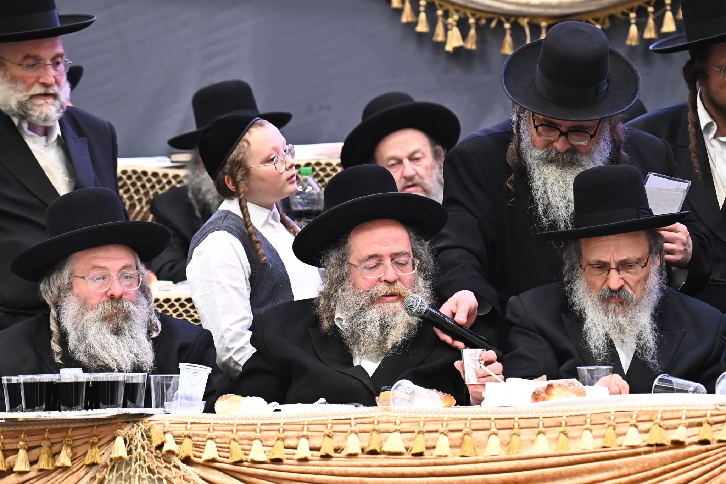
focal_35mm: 280
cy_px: 242
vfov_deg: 4.9
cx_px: 363
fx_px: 5645
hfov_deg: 7.4
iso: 2000
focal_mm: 280
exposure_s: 1/125
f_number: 6.3
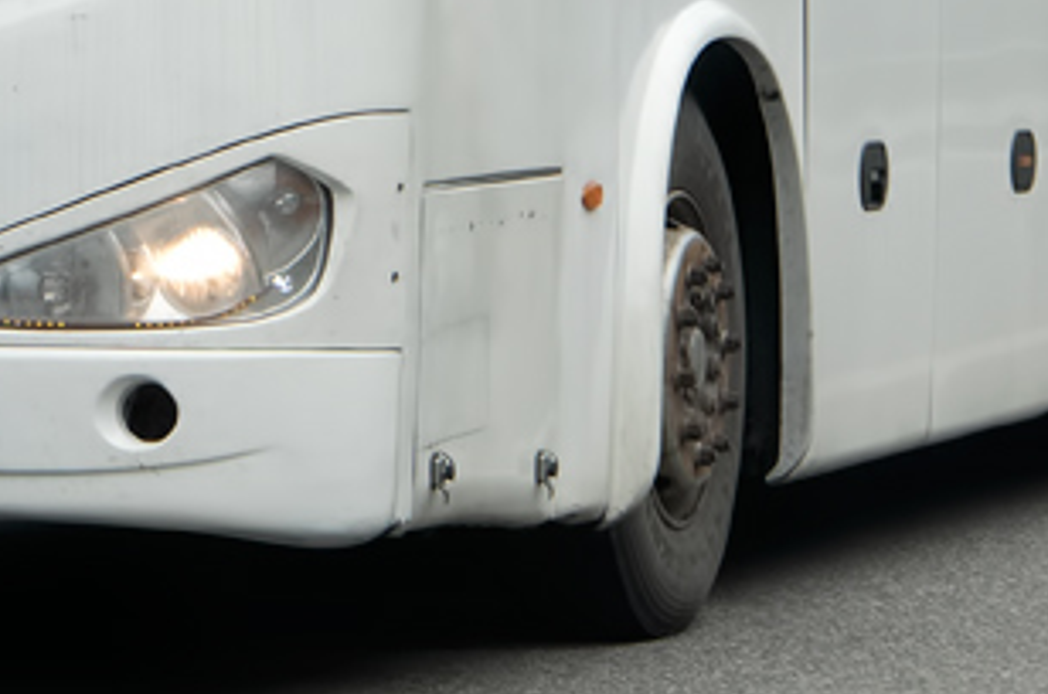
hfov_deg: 9.4
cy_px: -561
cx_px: 85
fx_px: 6333
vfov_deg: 6.1
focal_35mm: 218
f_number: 11
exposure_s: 1/500
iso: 400
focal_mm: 56
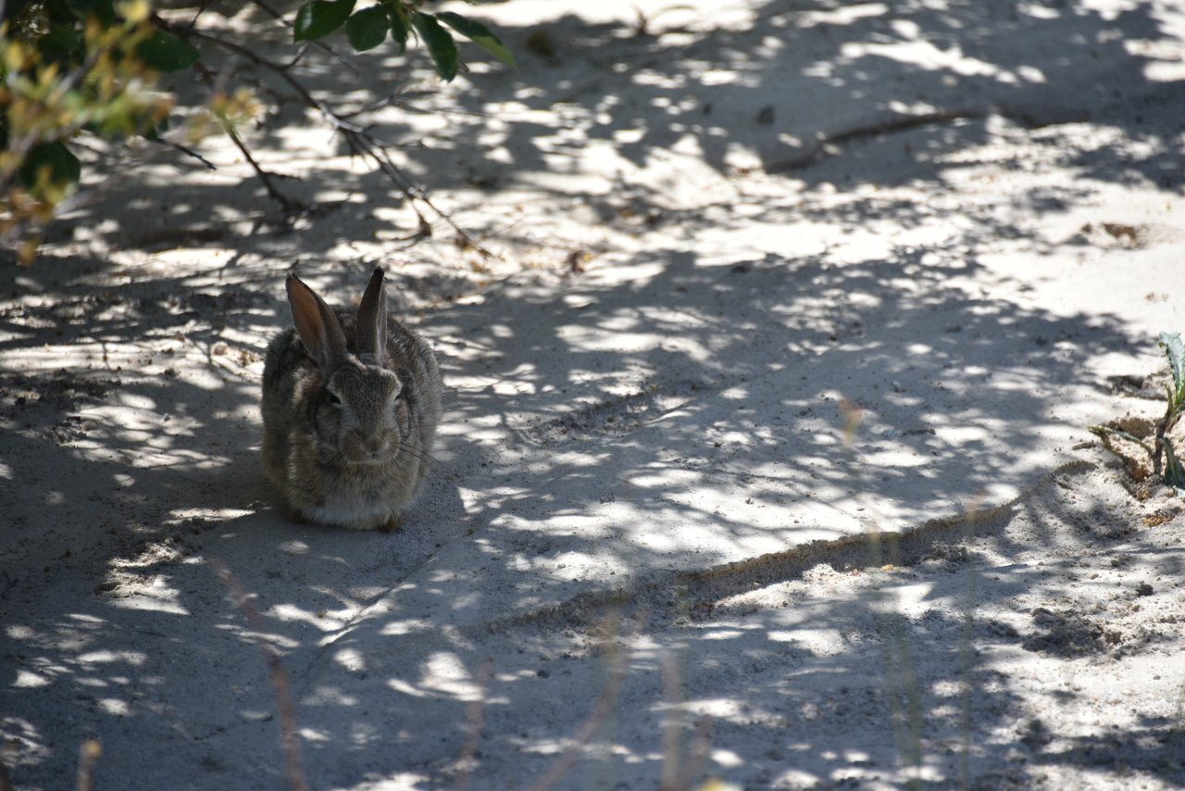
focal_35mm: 300
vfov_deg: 4.6
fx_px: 9877
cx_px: 592
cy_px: 396
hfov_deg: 6.9
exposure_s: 1/640
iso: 250
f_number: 5.6
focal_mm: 300
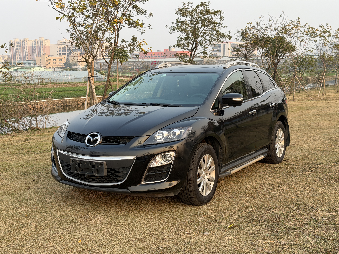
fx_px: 470
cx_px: 170
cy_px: 127
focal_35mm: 48
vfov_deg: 30.3
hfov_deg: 39.7
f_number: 1.78
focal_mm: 6.76
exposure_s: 1/422
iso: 64
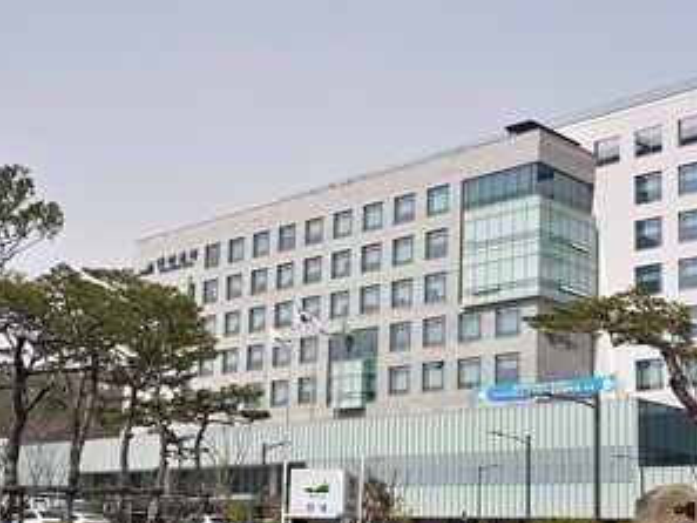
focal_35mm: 56
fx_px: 1128
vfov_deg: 25.9
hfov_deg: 34.3
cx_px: 329
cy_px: 371
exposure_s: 1/2584
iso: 40
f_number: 1.7
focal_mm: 4.2
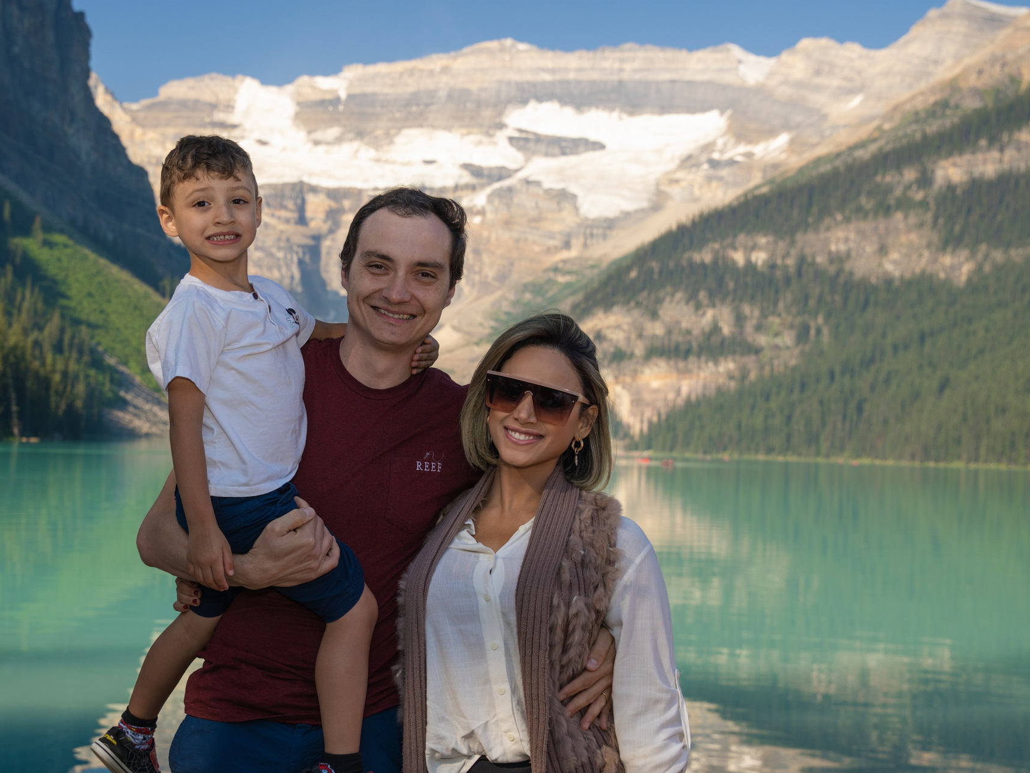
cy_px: 455
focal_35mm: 55
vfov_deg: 26.5
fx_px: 1637
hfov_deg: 34.6
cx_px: 337
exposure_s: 1/160
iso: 80
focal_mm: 38
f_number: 5
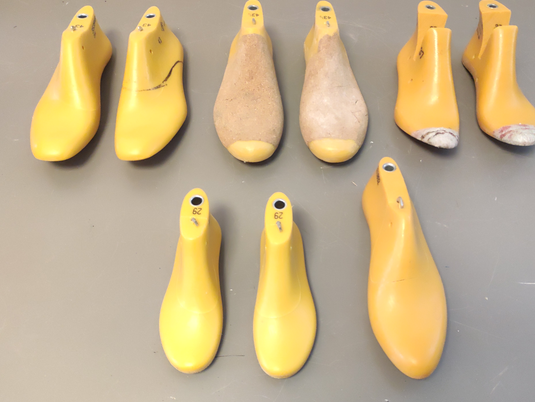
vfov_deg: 45.4
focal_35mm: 31
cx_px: 291
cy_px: 182
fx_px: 479
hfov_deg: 58.2
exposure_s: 1/33
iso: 717
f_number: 1.89
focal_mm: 5.43
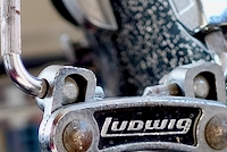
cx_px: 61
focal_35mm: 537
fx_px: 3391
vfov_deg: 2.6
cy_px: 91
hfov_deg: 3.8
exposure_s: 1/150
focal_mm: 56
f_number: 1.2
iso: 400
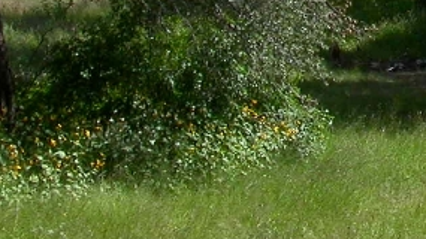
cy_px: -243
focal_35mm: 149
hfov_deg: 13.7
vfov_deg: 7.8
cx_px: 604
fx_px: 1682
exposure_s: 1/227
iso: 100
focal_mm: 7.85
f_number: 6.7
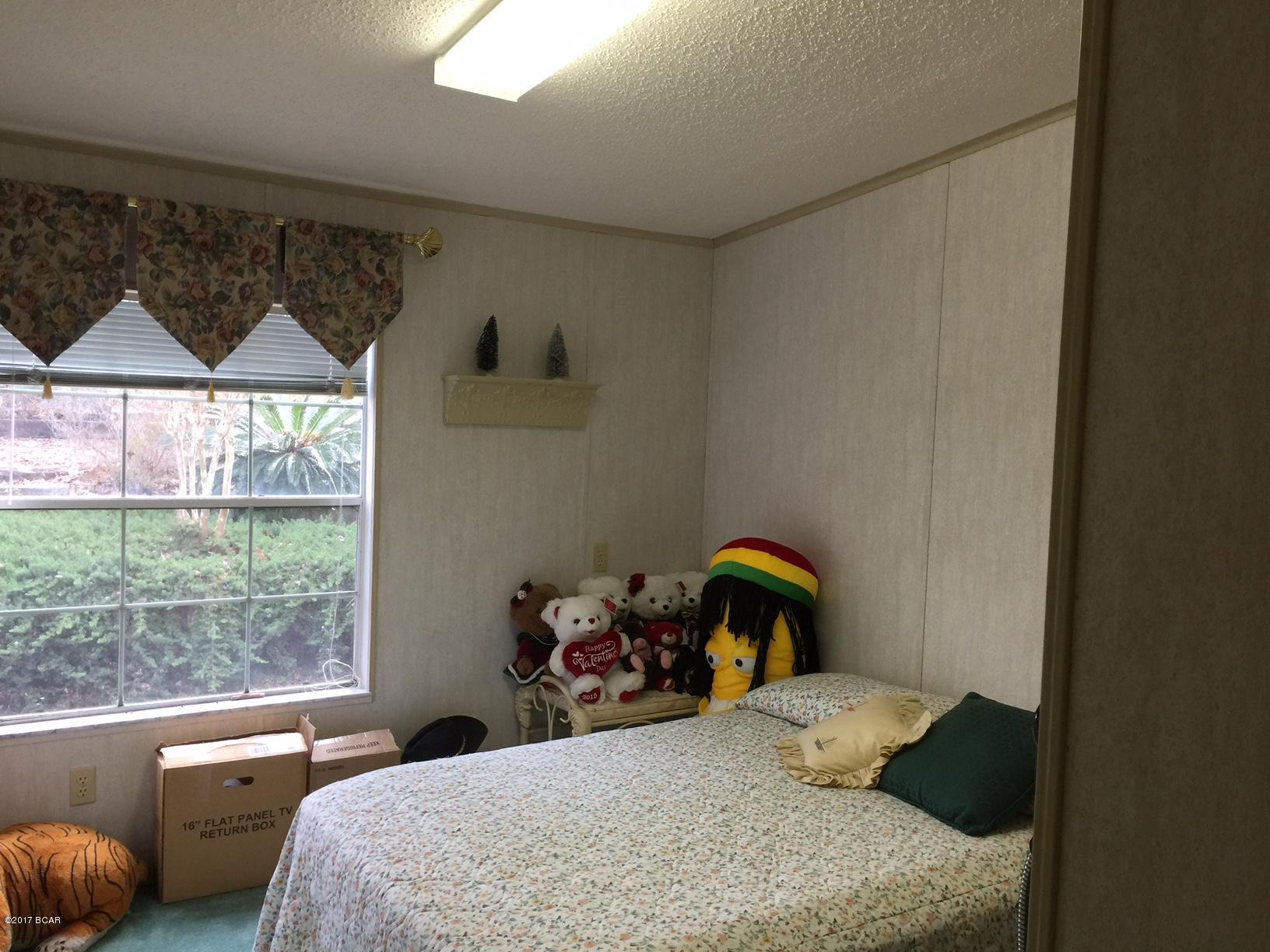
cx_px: 635
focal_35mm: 29
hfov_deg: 61.7
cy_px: 476
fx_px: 1064
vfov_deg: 48.2
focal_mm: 4.15
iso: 32
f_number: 2.2
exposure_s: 1/40
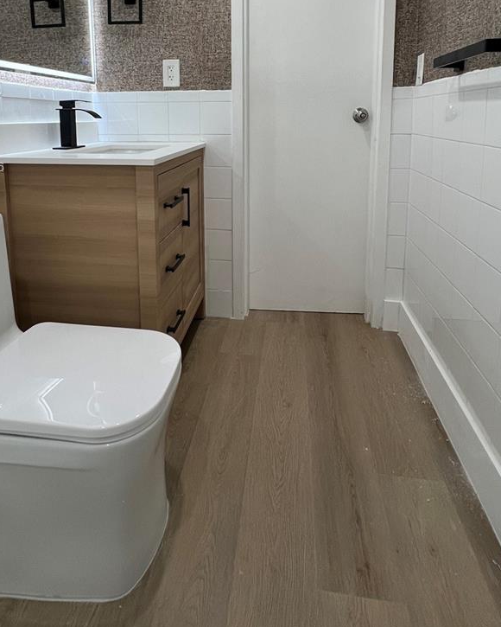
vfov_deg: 73.0
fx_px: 389
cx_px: 233
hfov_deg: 65.5
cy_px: 169
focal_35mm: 21
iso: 125
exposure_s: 1/120
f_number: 1.8
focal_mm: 1.57
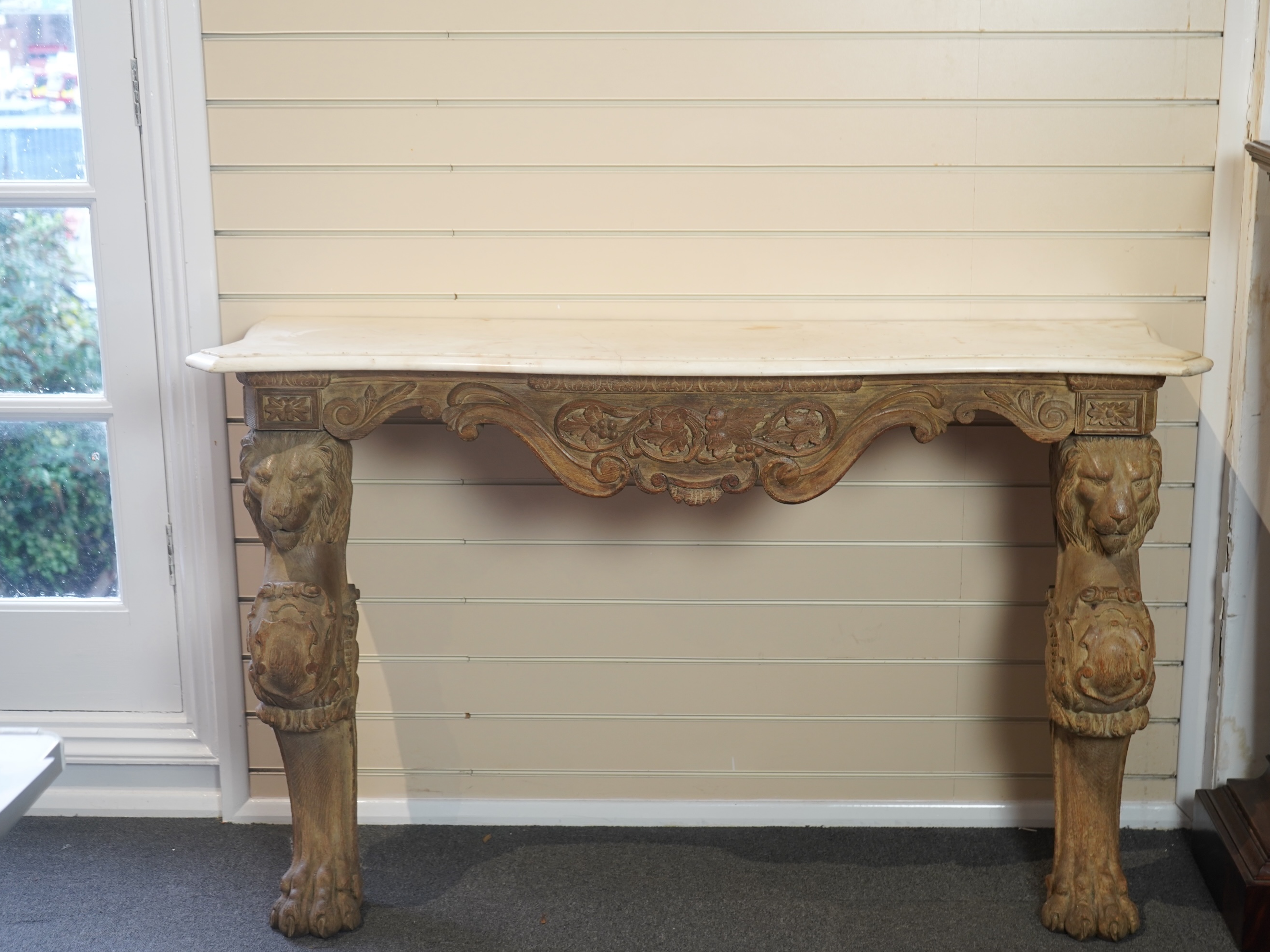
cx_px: 714
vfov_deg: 30.3
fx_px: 1761
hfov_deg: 39.6
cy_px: 475
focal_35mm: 48
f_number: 4.5
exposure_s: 1/40
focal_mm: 44
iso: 500
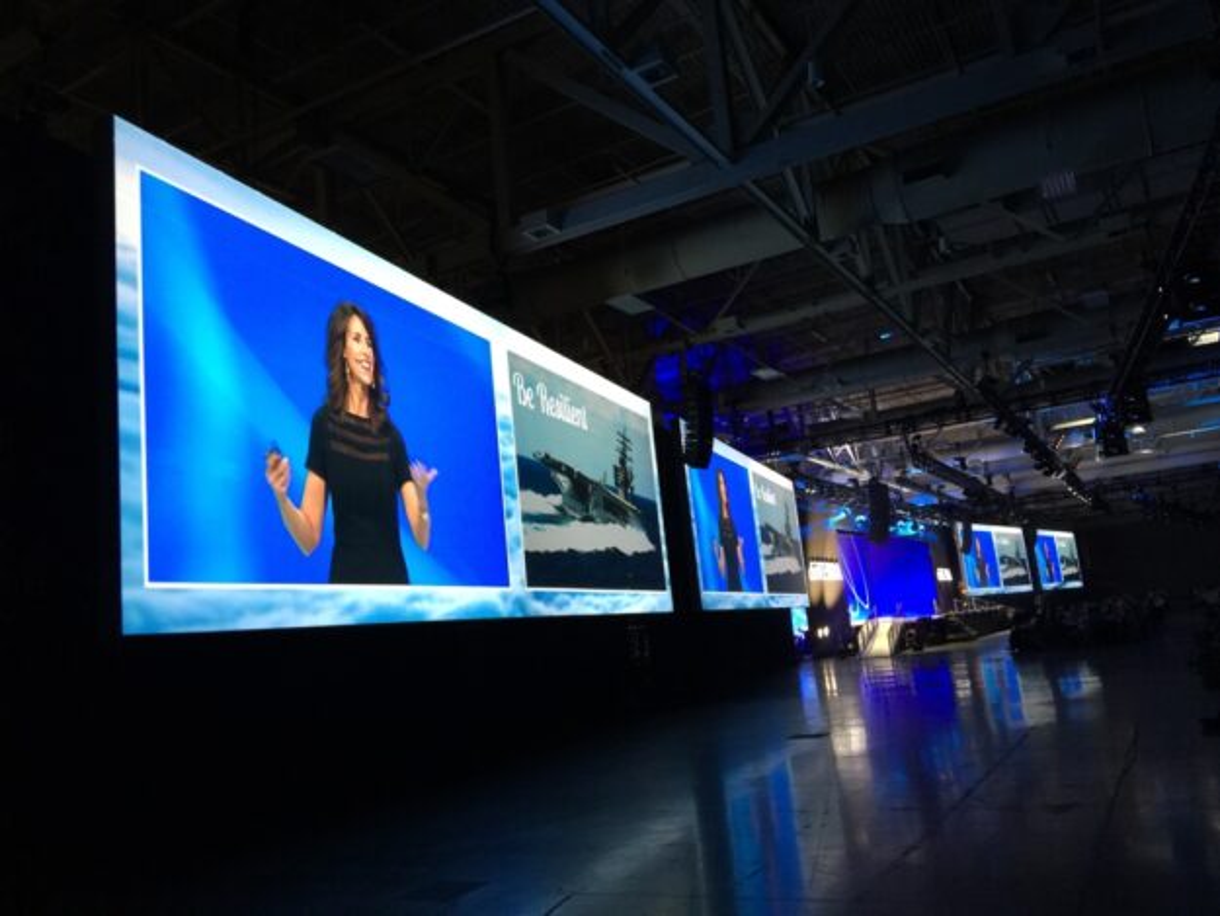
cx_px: 610
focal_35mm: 29
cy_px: 458
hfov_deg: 61.7
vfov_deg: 48.2
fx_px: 1022
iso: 50
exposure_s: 1/15
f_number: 2.2
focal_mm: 4.15
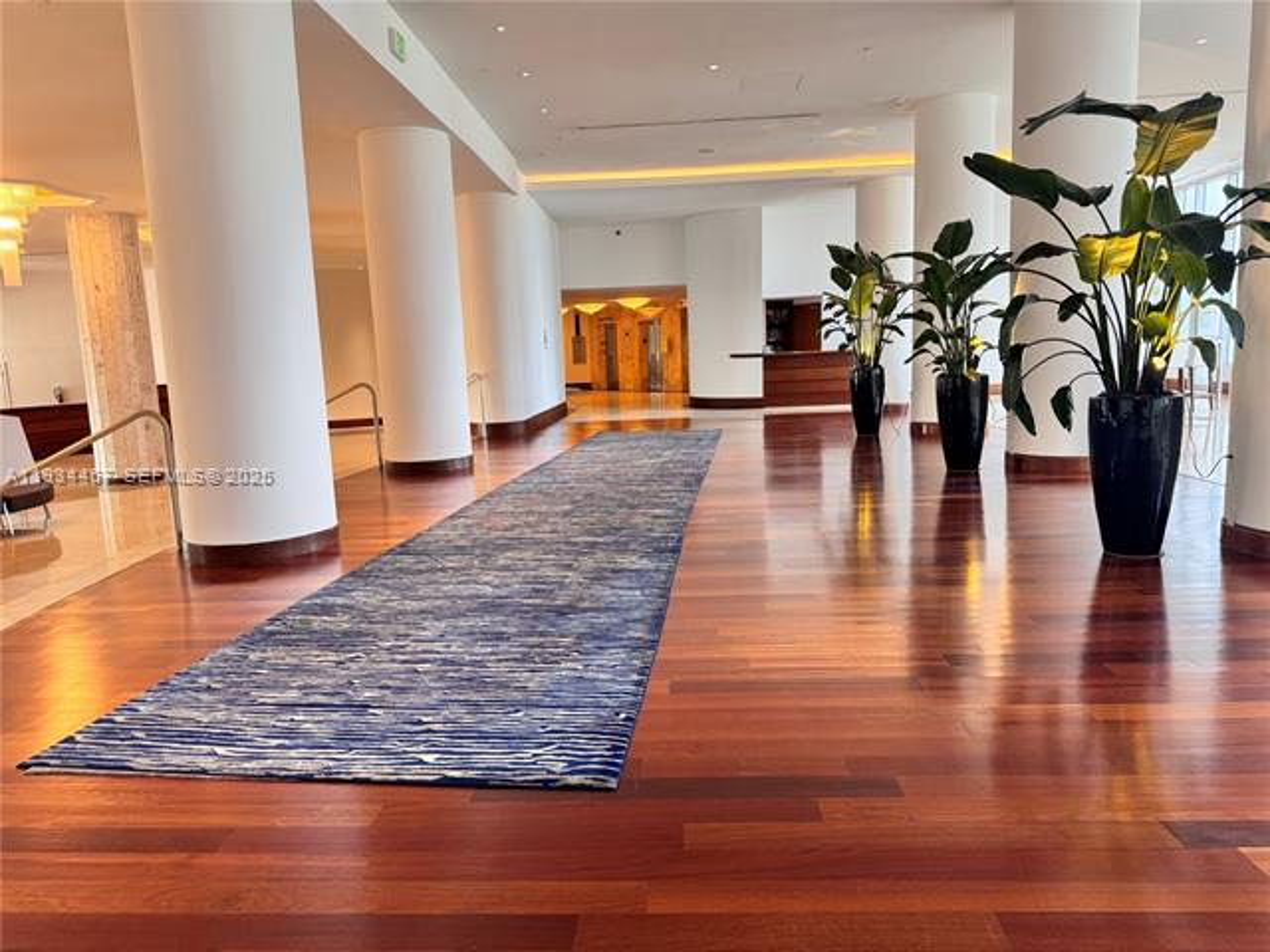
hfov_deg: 71.6
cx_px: 635
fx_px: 881
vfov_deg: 56.8
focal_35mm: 24
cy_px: 476
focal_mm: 6.76
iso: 160
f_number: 1.78
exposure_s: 1/60
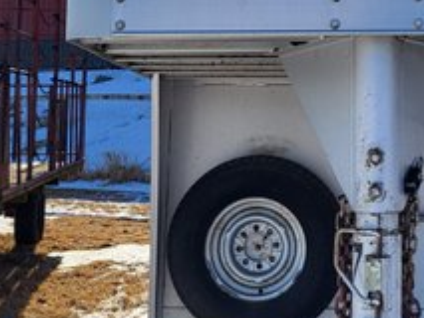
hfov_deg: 24.7
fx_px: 944
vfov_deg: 18.8
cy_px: 23
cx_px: 371
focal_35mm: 77
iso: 40
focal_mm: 5.4
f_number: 1.8
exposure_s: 1/2851
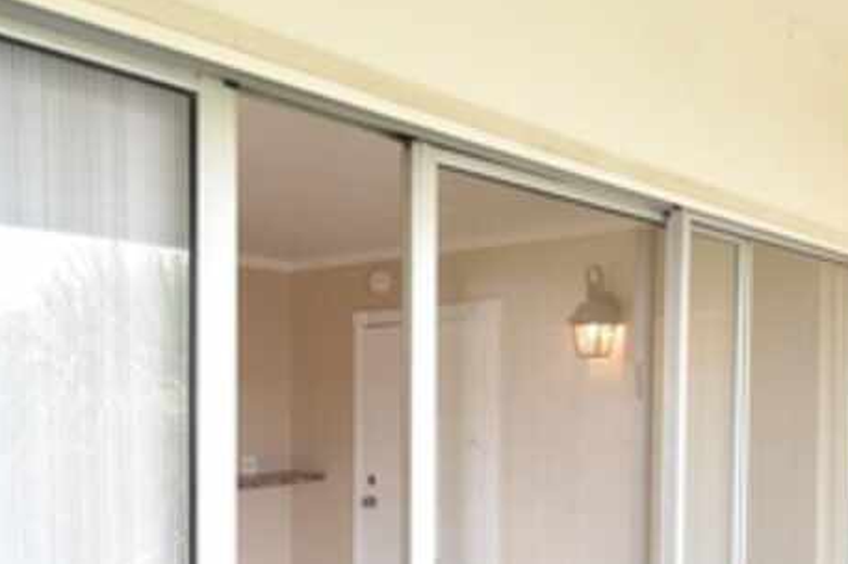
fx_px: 989
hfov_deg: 46.2
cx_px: 338
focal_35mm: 42
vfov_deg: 31.0
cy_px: 458
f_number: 3.5
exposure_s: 1/180
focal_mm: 10
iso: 800
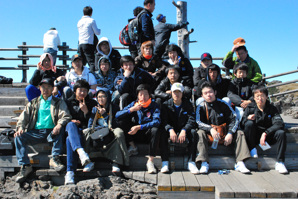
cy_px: 100
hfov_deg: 49.5
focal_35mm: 39
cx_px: 149
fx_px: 323
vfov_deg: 34.3
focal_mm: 26
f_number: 14
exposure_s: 1/800
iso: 1600
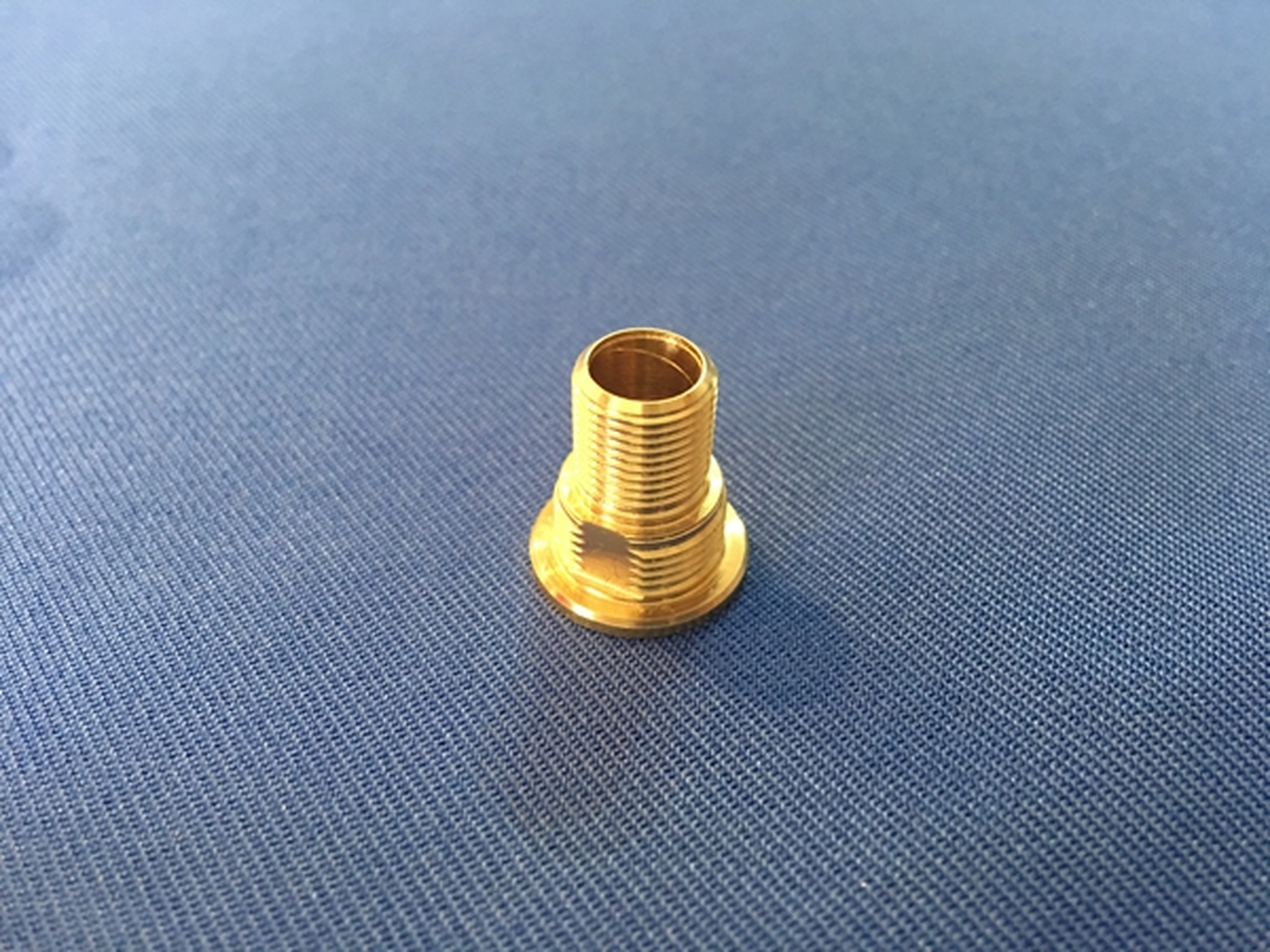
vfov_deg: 48.2
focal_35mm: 29
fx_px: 1064
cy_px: 476
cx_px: 635
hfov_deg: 61.7
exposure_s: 1/10
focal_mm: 4.15
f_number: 2.2
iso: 80
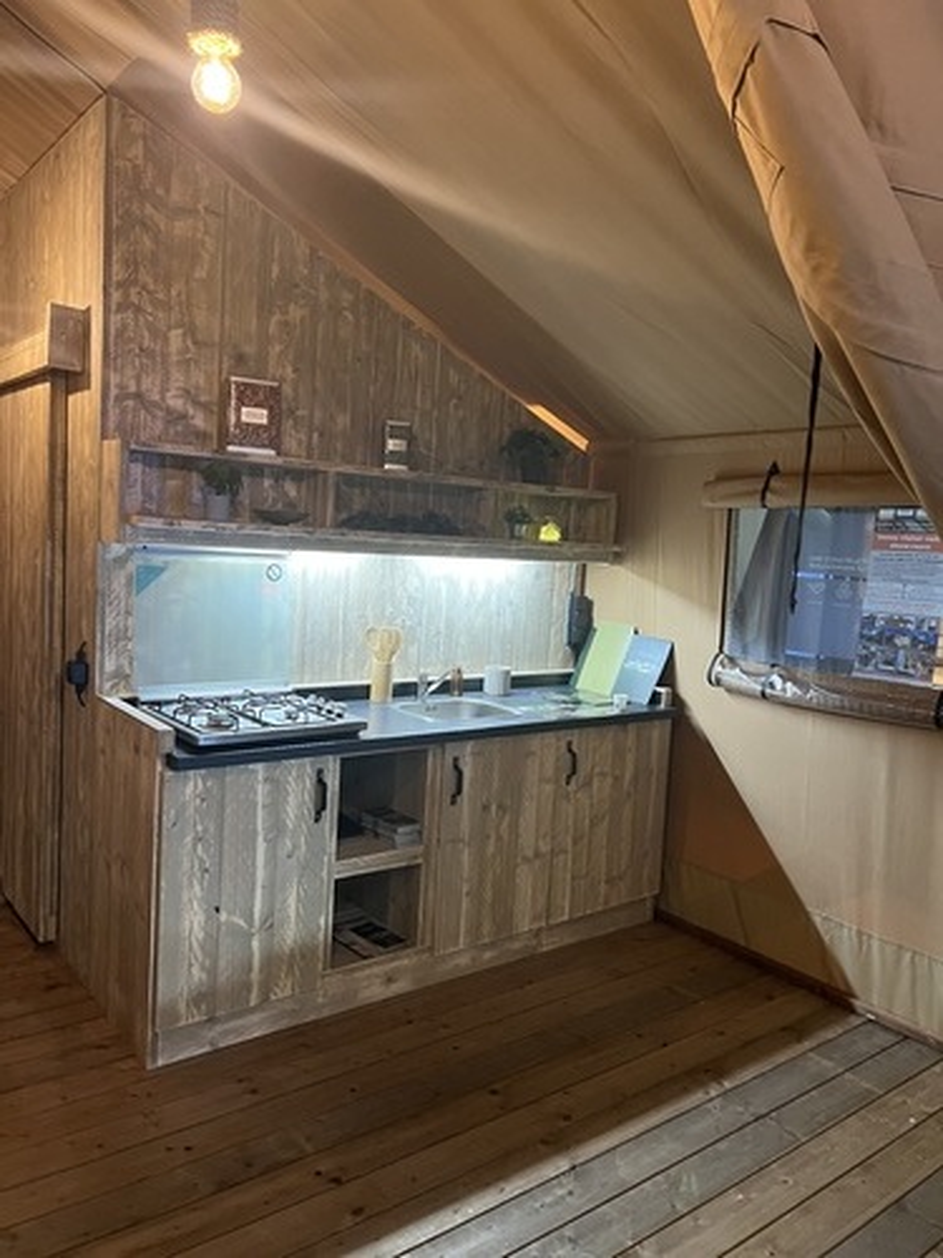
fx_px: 944
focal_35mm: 26
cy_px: 629
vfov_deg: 67.3
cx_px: 472
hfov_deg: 53.1
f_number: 1.5
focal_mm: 5.7
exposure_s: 1/50
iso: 320
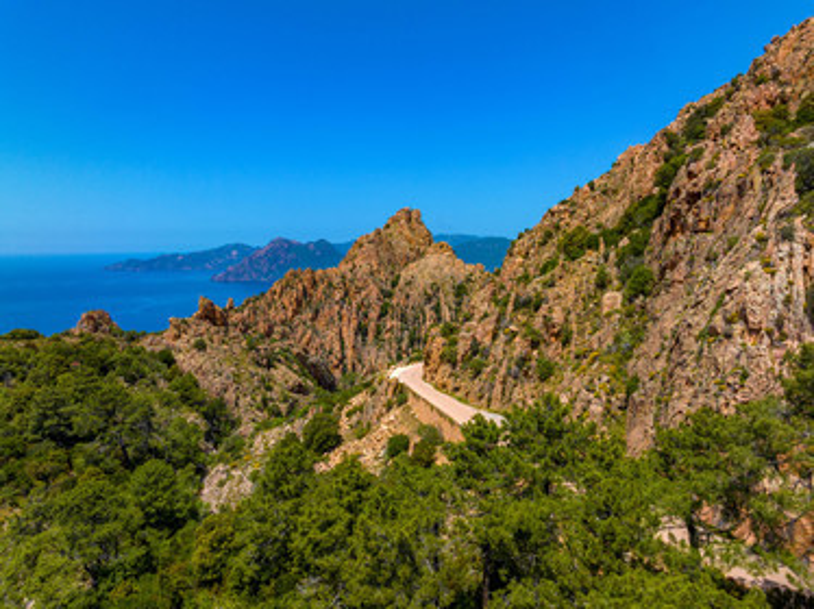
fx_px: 564
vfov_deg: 56.8
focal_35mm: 24
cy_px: 304
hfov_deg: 71.6
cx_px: 407
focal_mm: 12.3
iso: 100
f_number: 11
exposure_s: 1/160
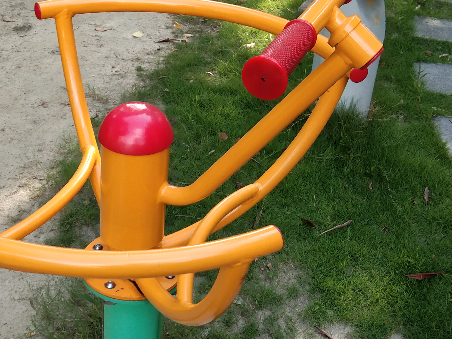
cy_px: 203
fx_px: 862
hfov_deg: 29.3
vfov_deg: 22.2
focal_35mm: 66
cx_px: 180
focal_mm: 3.69
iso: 100
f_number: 2.2
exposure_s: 1/100
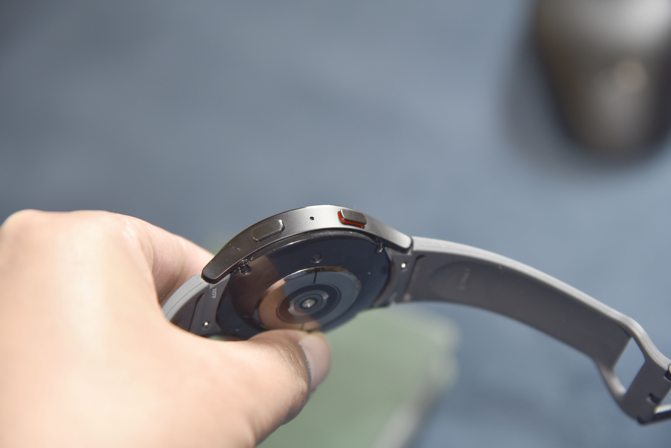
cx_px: 336
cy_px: 224
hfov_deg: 17.1
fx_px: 2237
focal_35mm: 120
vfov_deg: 11.4
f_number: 5
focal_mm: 120
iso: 800
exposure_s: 1/100
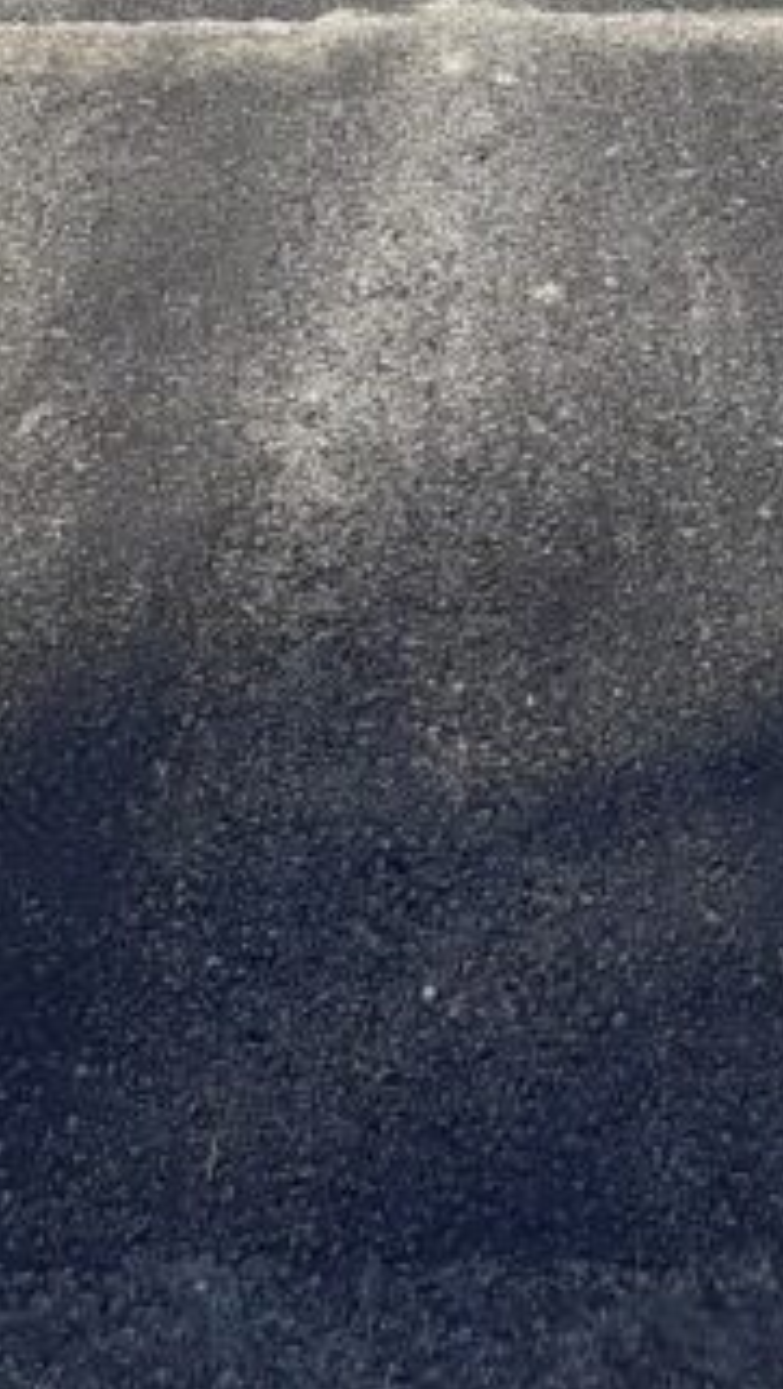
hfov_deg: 11.0
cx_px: 696
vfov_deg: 18.2
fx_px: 4053
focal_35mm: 110
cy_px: -402
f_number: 1.9
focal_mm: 3.6
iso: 40
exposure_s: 1/978
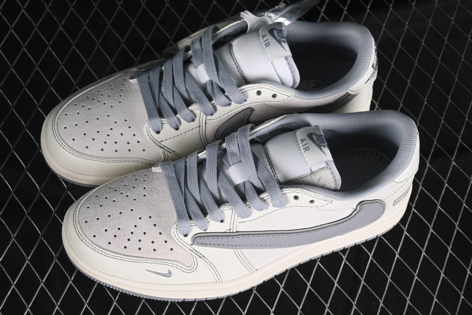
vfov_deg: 18.2
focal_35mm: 75
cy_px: 158
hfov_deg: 27.0
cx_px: 236
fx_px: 983
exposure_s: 1/80
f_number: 7.1
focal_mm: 50
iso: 160
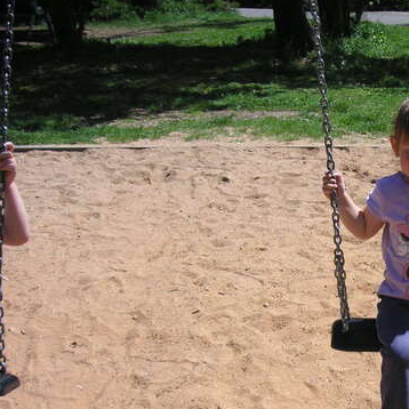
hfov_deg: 22.7
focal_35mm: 73
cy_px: 266
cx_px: 418
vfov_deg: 23.6
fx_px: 976
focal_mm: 6.1
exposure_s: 1/180
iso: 50
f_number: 6.7
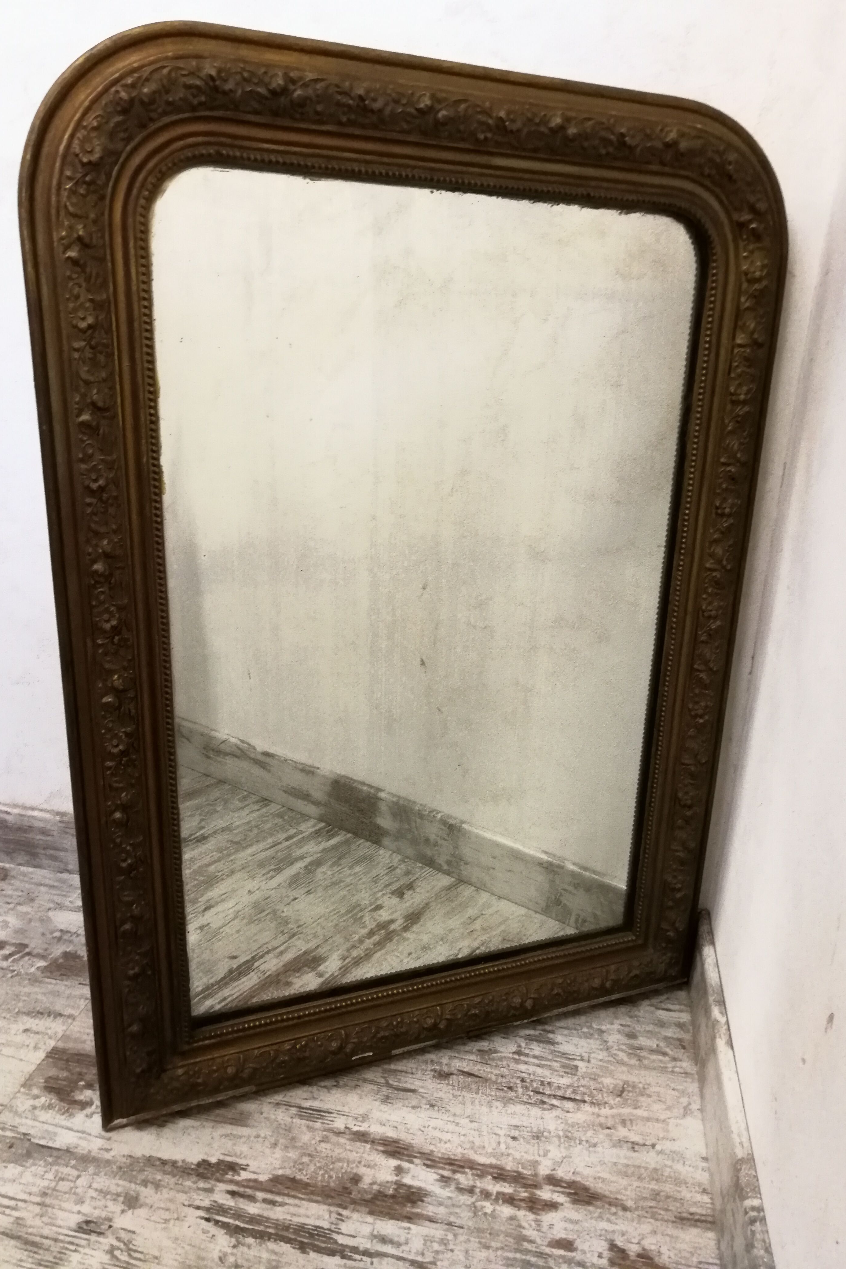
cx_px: 425
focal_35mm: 25
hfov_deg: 51.3
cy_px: 635
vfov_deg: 71.5
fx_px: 881
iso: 125
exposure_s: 1/33.3
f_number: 2.2
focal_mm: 2.38
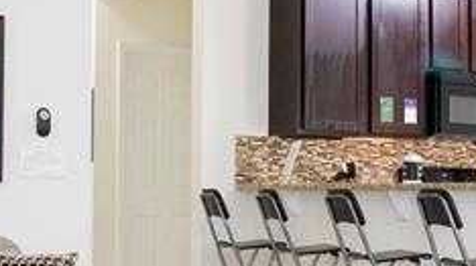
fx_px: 983
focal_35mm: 78
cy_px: 162
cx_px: 305
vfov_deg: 15.4
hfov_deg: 27.1
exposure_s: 1/10
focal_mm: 17
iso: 1000
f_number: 11
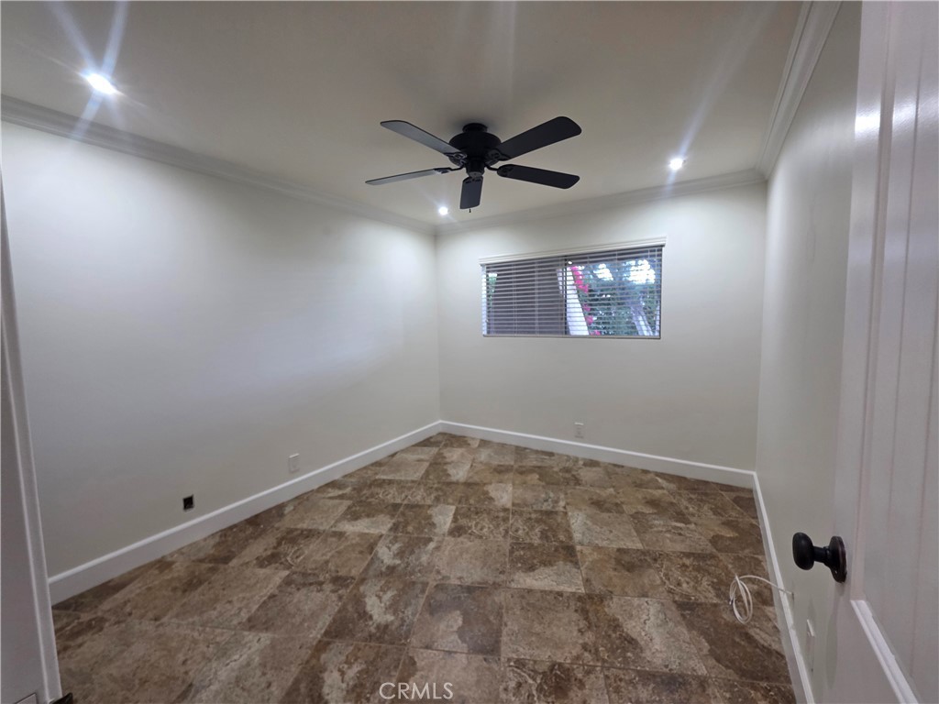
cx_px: 470
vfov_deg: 89.9
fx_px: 353
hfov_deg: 106.2
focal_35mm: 13
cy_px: 352
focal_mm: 2.2
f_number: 1.9
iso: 200
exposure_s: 1/60
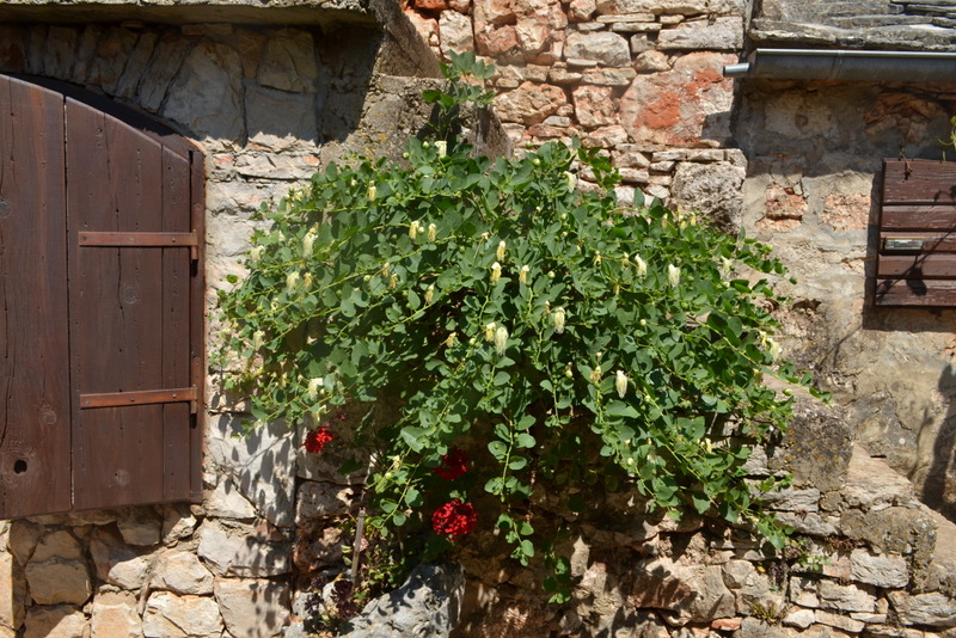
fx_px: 717
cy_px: 319
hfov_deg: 67.4
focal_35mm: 27
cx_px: 478
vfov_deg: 48.0
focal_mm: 18
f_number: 8
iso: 100
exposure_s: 1/200
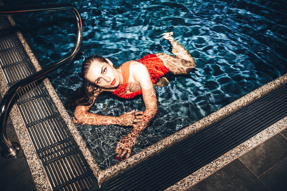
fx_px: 279
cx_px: 144
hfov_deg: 54.4
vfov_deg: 37.8
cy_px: 96
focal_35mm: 35
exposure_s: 1/320
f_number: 2.5
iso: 250
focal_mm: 35
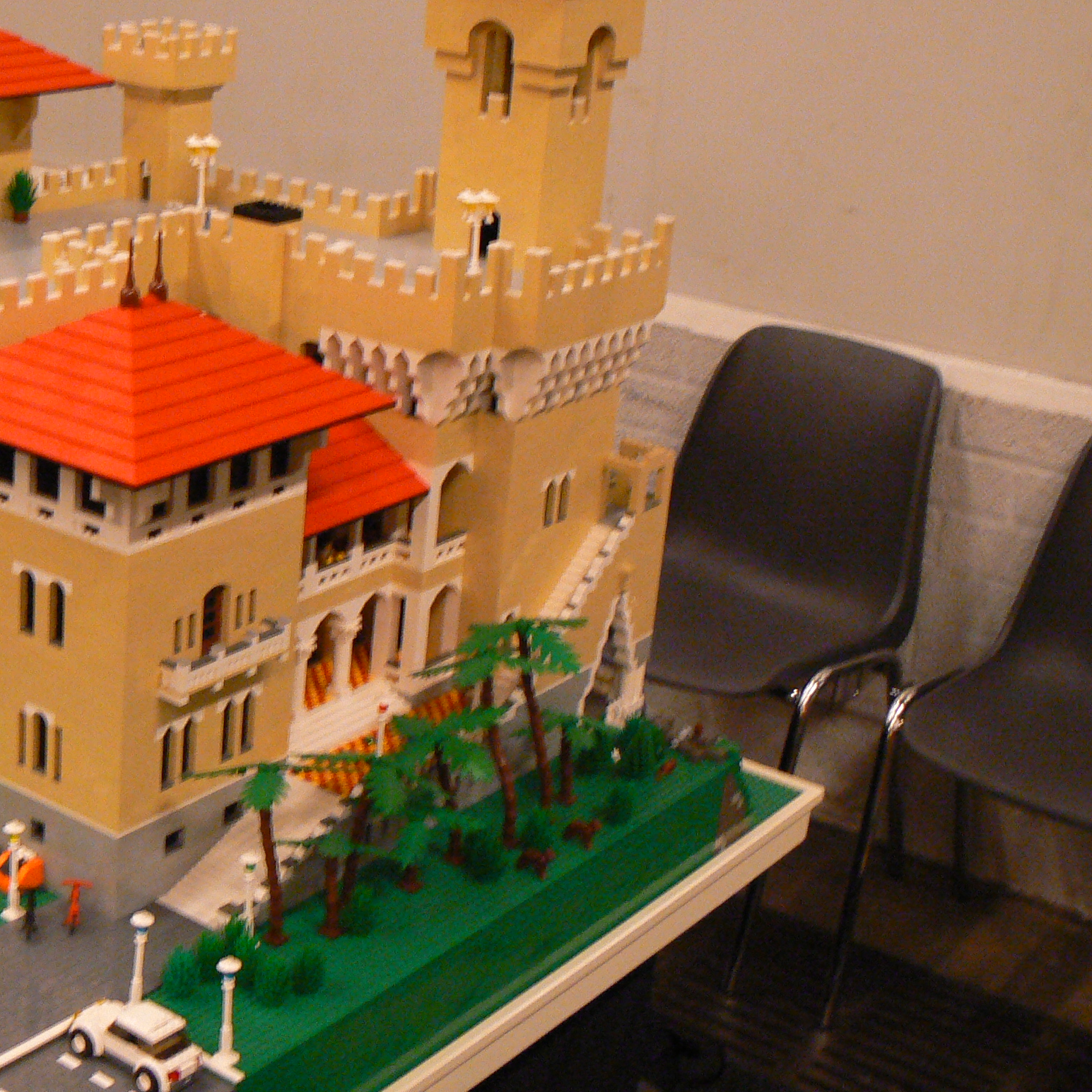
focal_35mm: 58
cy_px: 522
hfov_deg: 28.7
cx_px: 166
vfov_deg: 29.5
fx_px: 2070
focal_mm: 6
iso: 200
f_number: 2.8
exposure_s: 1/10
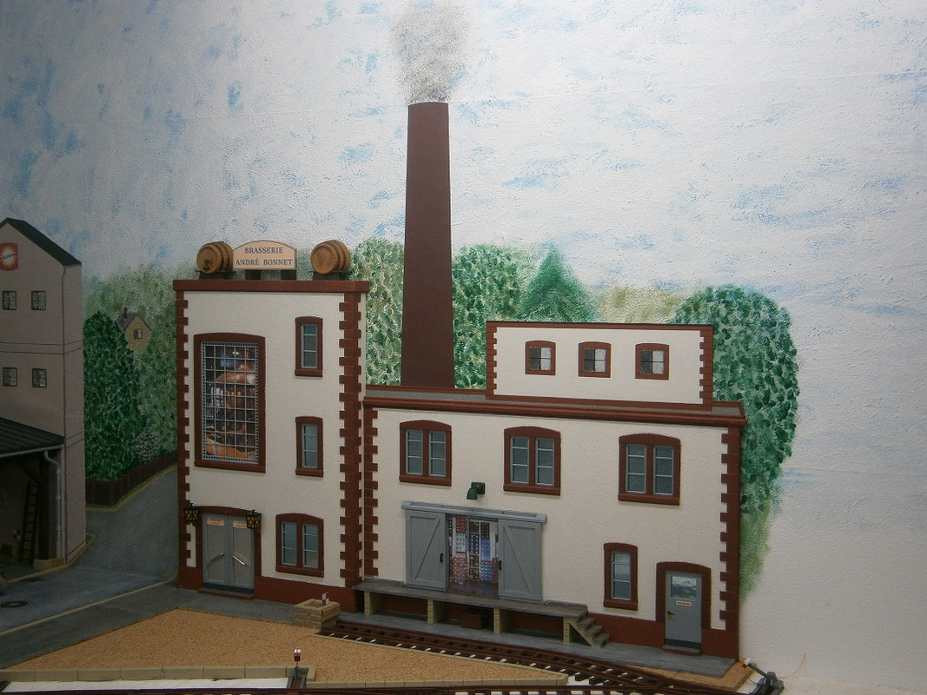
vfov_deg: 30.9
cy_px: 348
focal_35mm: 47
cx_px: 464
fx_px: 1258
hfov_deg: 40.4
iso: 125
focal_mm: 8.3
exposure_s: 1/20
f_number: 3.4
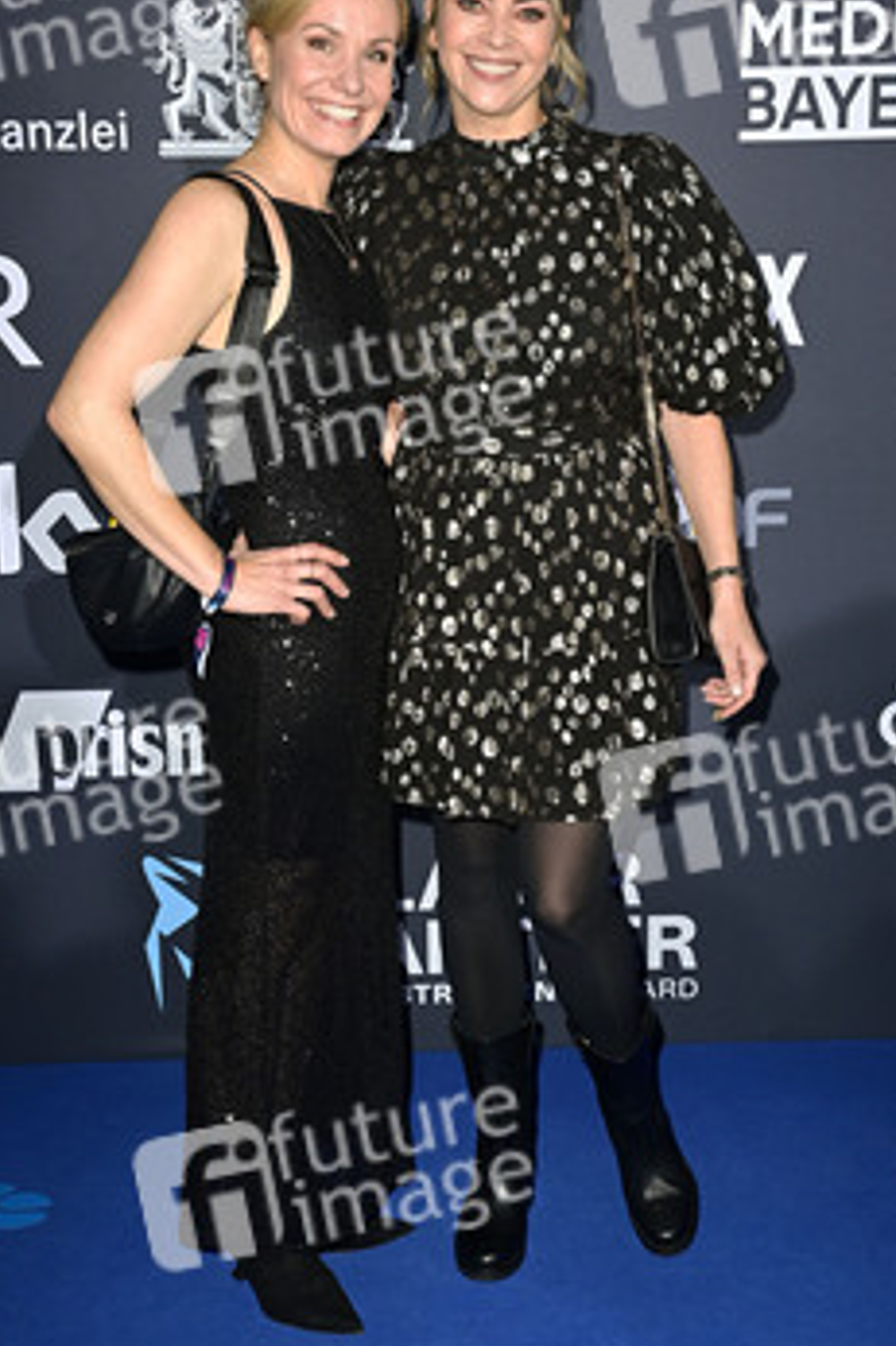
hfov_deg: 25.5
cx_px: 446
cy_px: 597
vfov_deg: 37.5
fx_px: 1980
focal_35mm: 53
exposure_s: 1/250
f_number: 5.6
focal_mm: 46
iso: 1000
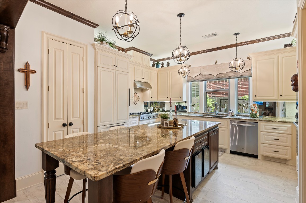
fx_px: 153
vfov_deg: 67.3
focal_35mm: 18
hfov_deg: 90.0
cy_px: 102
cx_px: 153
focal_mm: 18
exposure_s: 1/2.5
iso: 100
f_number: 6.3
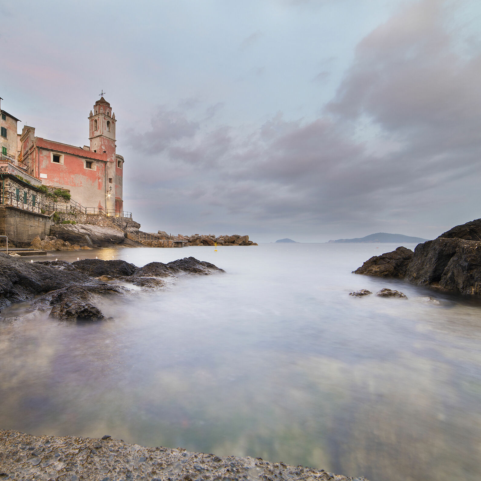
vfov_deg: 80.7
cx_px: 167
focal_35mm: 18
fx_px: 283
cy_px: 240
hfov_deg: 78.5
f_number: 10
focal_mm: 14
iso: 100
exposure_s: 5
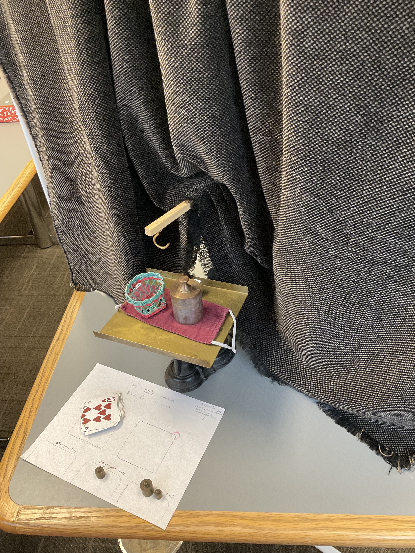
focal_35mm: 29
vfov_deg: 61.7
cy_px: 276
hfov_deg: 48.2
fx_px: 464
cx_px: 208
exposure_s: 1/60
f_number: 1.8
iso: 200
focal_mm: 3
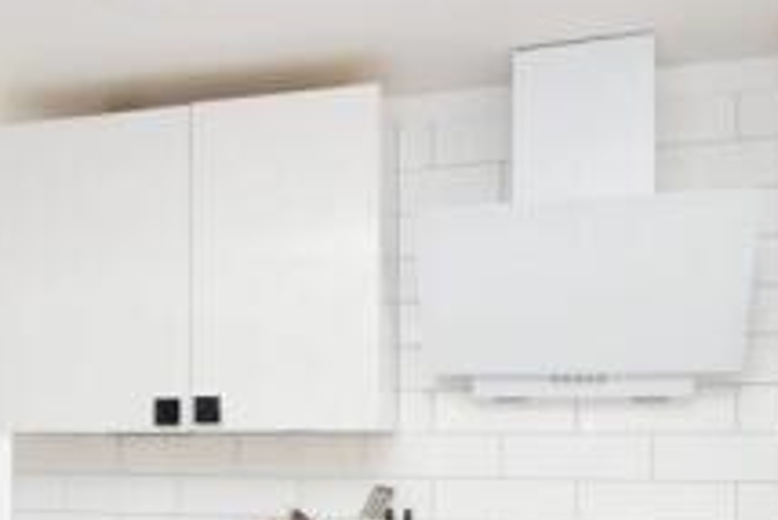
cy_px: 693
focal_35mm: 46
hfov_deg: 40.5
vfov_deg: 25.0
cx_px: 129
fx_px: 995
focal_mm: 10
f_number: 9
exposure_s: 1/125
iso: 640
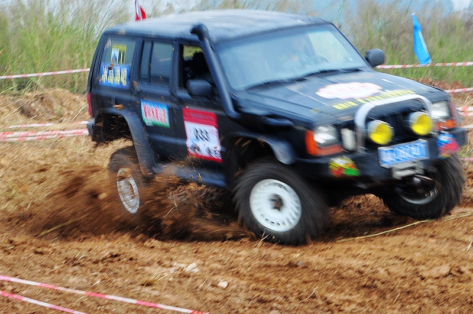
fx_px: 827
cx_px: 236
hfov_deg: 31.9
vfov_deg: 21.5
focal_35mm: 63
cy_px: 157
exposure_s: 1/50
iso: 200
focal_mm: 42
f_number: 18
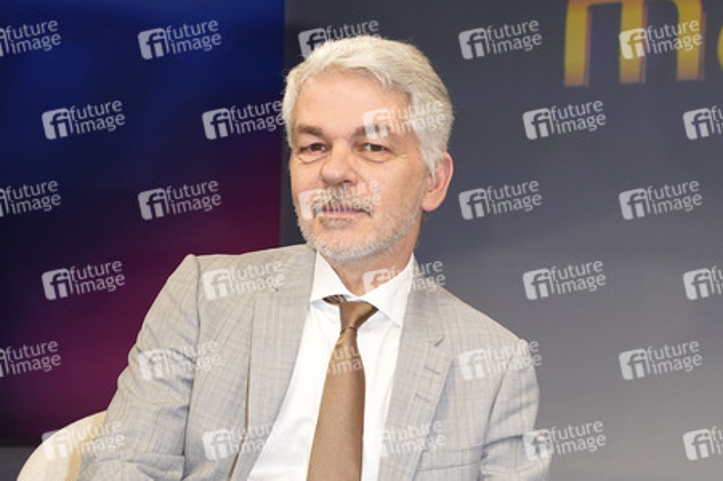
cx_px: 362
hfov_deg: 51.9
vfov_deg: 35.9
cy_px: 240
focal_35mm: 37
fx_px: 743
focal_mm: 37
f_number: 5.6
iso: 2000
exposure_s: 1/160
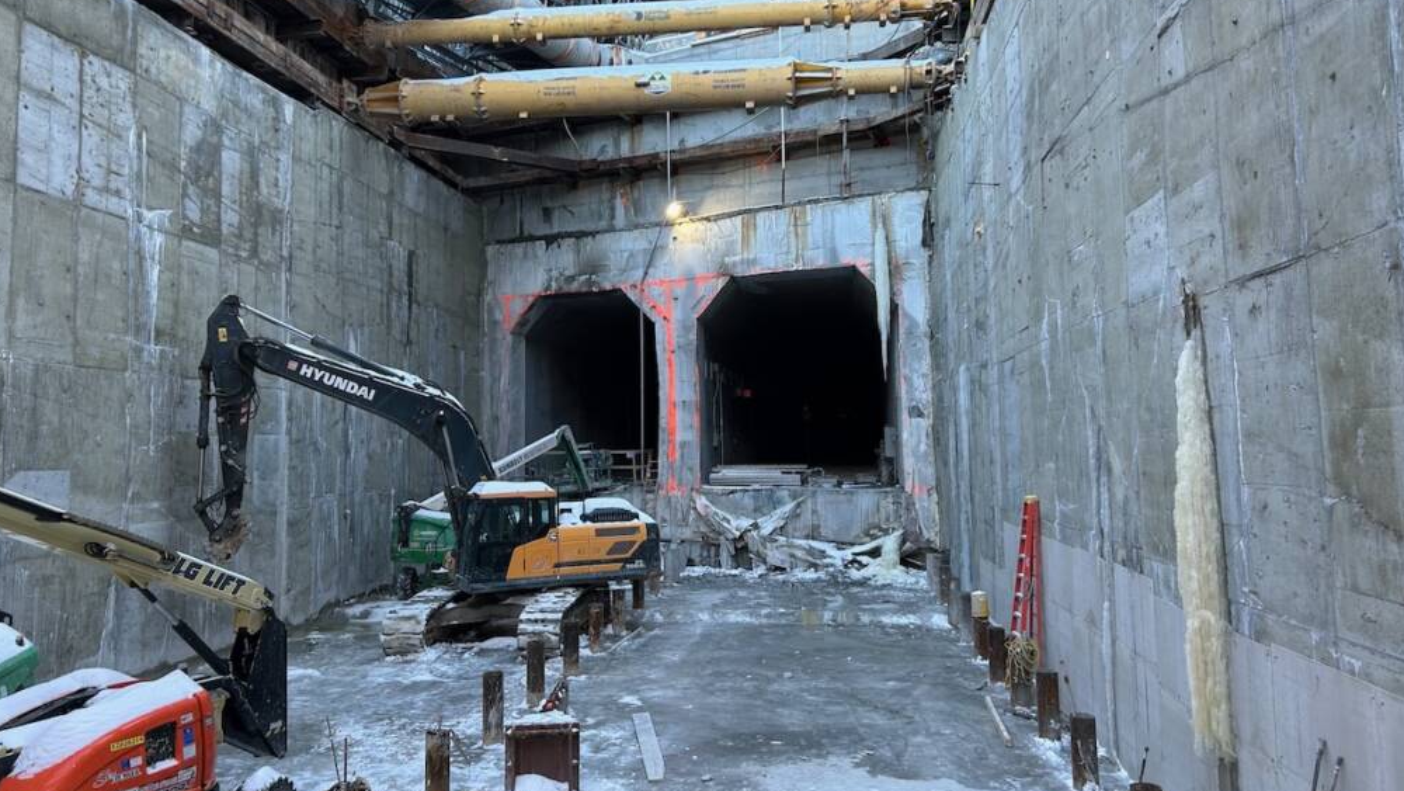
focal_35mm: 29
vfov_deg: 40.2
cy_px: 362
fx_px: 1080
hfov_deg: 66.1
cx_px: 712
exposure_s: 1/120
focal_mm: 5.7
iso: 40
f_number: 1.5
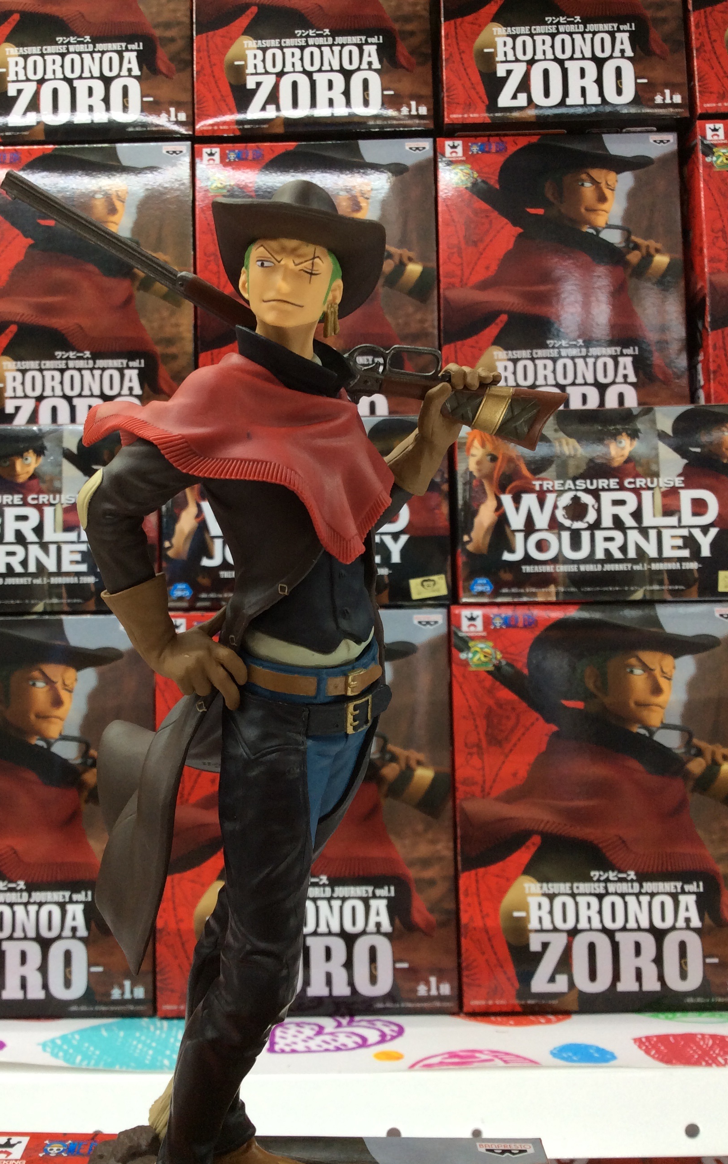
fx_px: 1079
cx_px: 312
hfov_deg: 37.2
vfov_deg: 56.7
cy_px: 584
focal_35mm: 34
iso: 50
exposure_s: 1/120
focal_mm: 3.3
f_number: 2.4
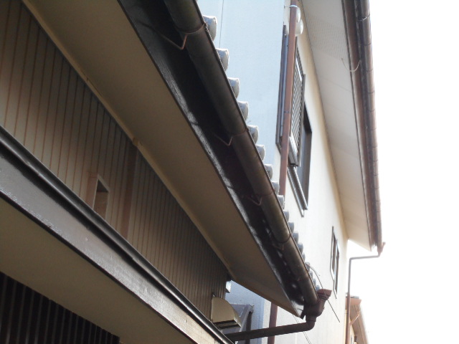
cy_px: 172
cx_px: 230
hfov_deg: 22.8
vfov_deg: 17.2
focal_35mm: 86
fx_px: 1140
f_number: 6.3
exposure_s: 1/125
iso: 280
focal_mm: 15.4
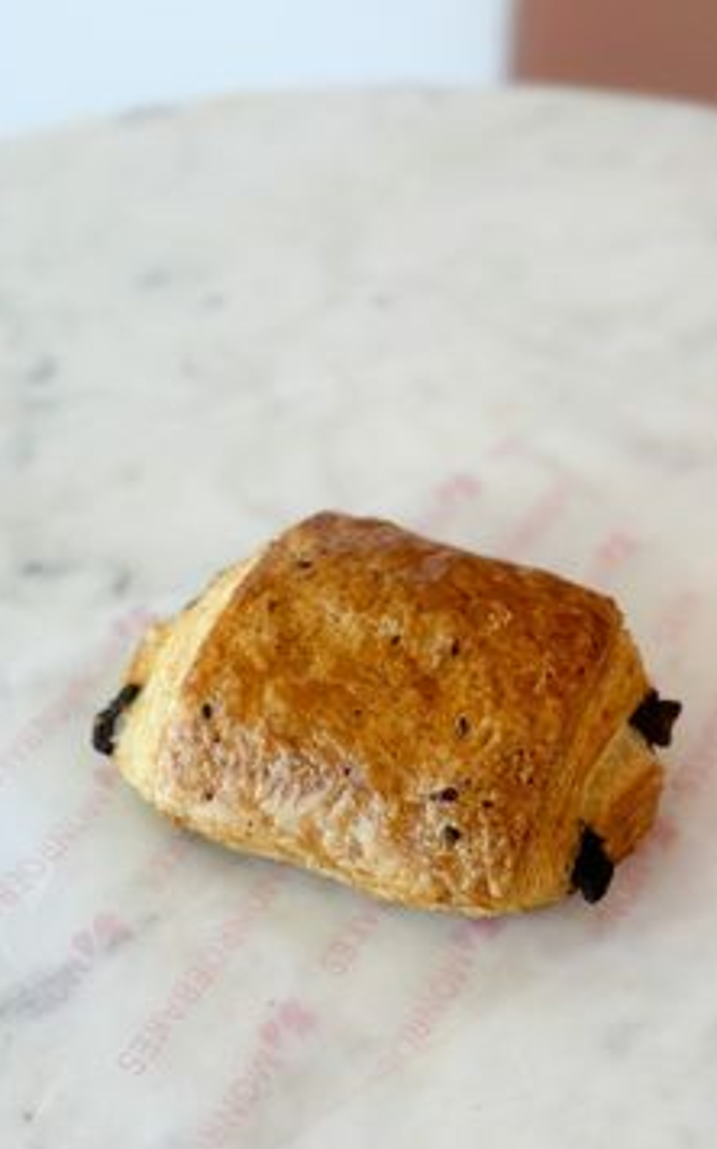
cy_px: 678
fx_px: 1910
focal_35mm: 61
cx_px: 378
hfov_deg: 21.3
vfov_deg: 33.4
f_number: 1.8
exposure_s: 1/290
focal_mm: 6.86
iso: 80
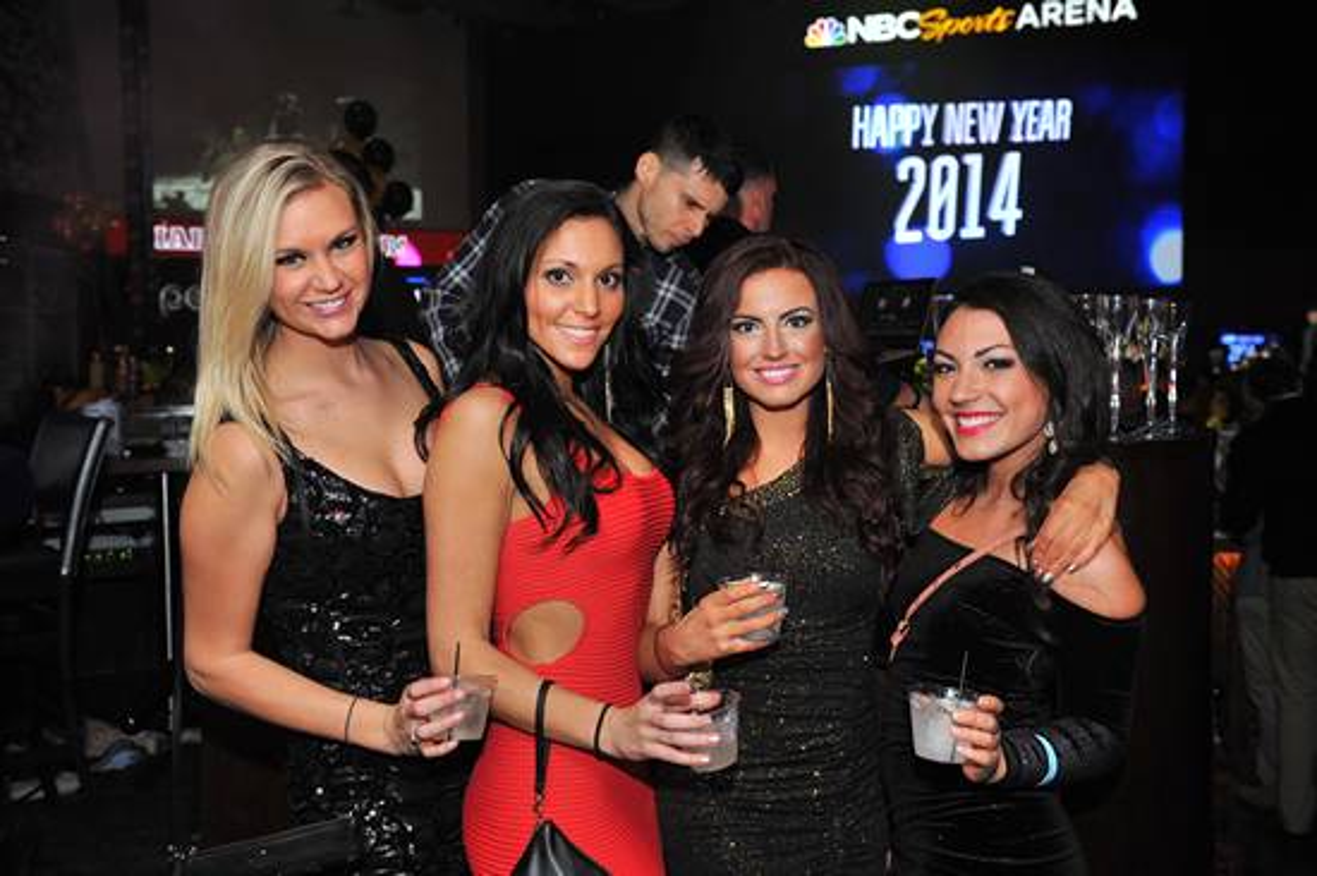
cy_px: 438
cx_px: 658
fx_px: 1389
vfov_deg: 35.0
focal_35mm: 38
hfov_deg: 50.7
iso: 1600
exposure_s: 1/100
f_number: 5.6
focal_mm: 38
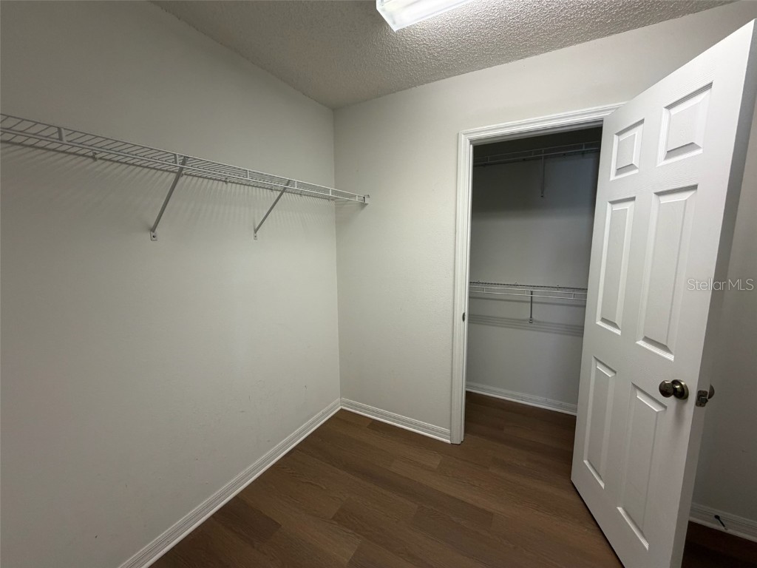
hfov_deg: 102.1
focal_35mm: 14
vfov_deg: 85.7
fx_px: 306
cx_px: 378
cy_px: 284
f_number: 2.2
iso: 160
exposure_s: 1/120
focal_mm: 2.22
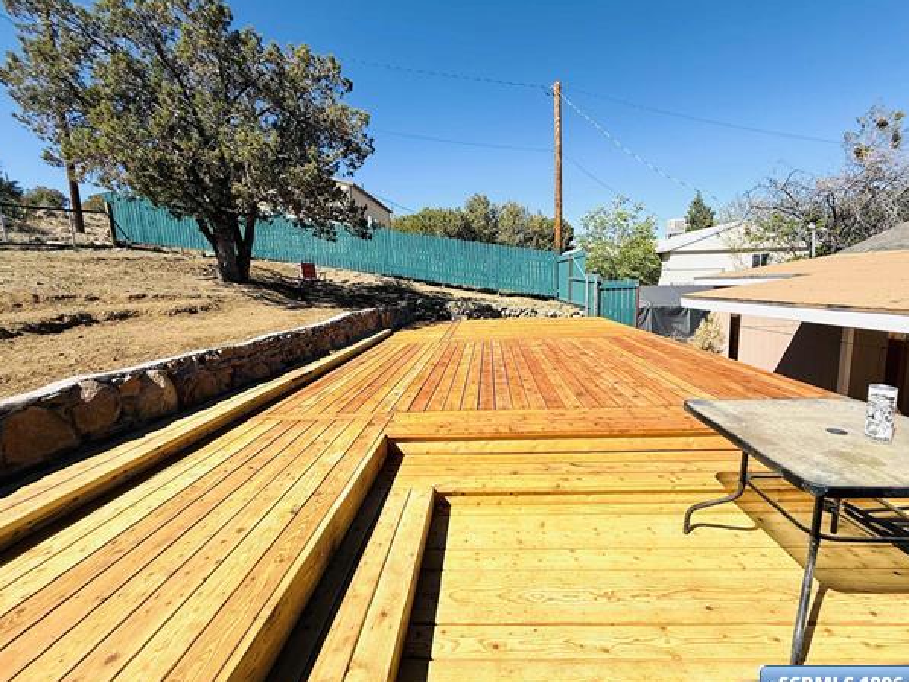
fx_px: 394
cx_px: 475
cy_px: 336
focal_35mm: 15
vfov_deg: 81.8
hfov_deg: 98.1
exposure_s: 1/2165
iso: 50
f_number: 2.2
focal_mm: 2.22
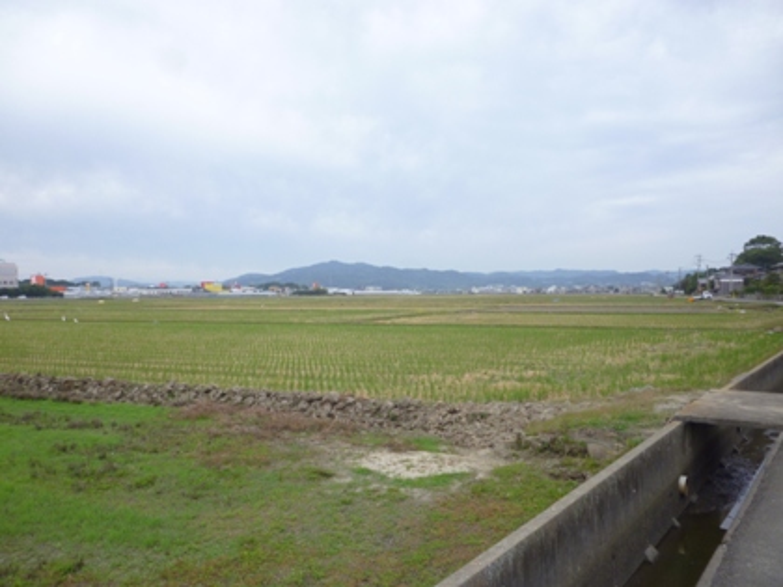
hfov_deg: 63.4
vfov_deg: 49.7
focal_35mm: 28
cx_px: 392
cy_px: 294
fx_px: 633
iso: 100
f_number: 3.1
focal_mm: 5
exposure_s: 1/320
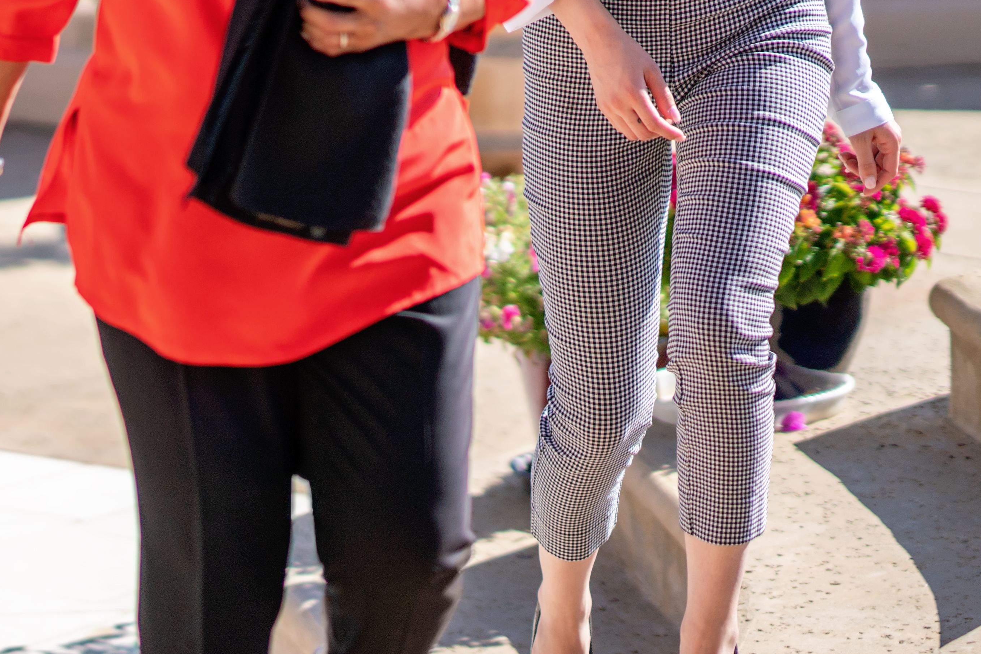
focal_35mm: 246
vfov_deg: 5.6
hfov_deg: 8.3
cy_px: -6
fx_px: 6704
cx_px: 4
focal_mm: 85
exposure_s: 1/5000
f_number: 1.4
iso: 100
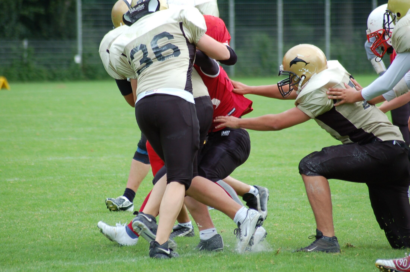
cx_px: 205
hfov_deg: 7.1
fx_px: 3325
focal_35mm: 292
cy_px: 136
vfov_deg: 4.7
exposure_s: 1/640
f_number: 5
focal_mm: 195
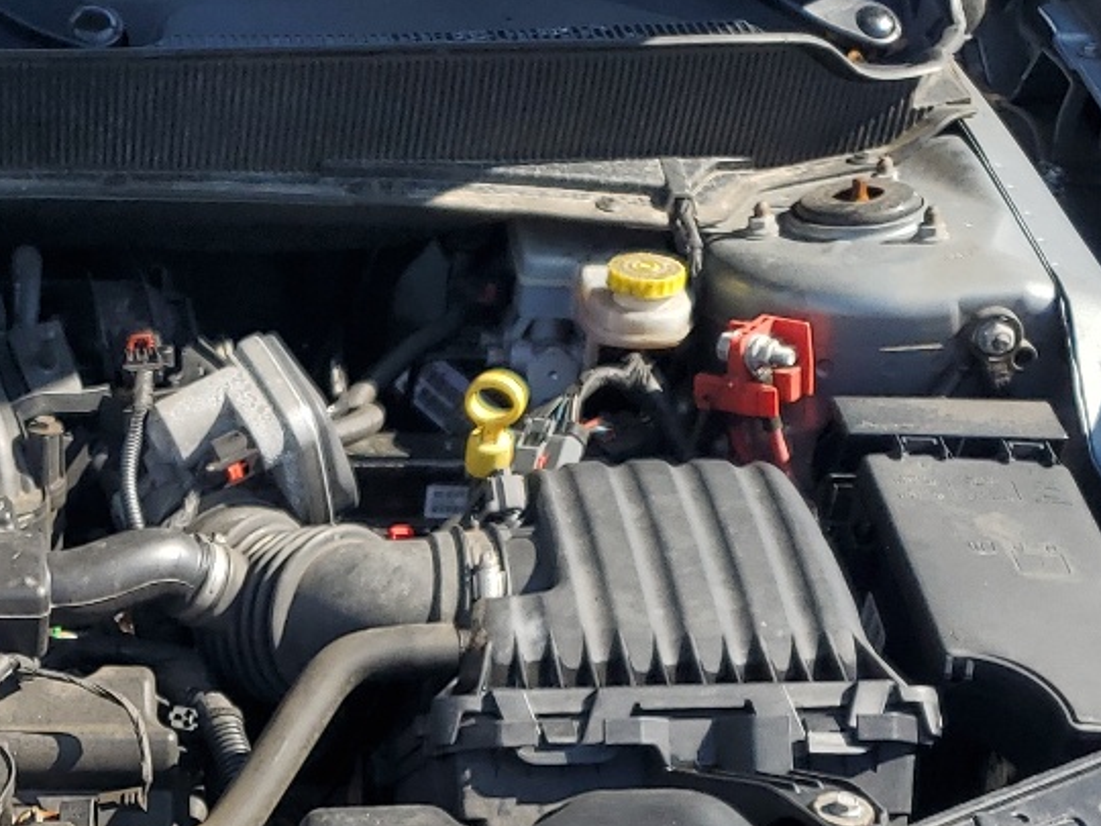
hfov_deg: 24.0
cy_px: 853
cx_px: -57
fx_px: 2449
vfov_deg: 18.6
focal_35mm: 77
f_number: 1.5
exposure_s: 1/1667
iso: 50
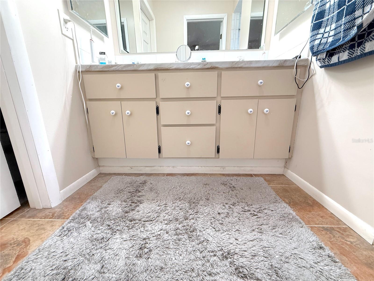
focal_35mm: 14
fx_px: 151
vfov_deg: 85.7
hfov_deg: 102.1
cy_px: 140
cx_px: 187
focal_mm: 2.22
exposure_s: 1/60
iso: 250
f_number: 2.2
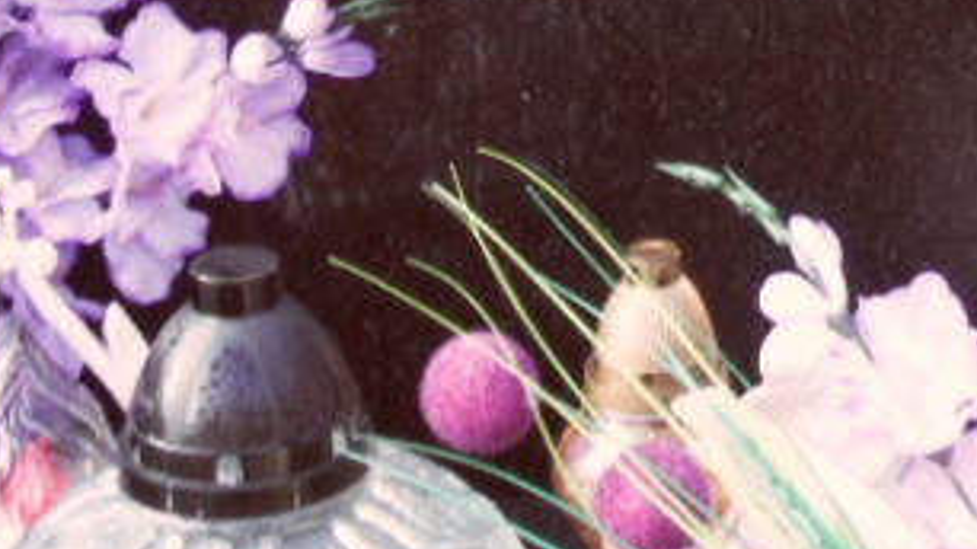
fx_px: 3782
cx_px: 1232
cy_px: -533
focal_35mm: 146
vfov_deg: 7.9
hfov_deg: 14.2
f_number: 3.6
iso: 100
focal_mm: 6.5
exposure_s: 1/60
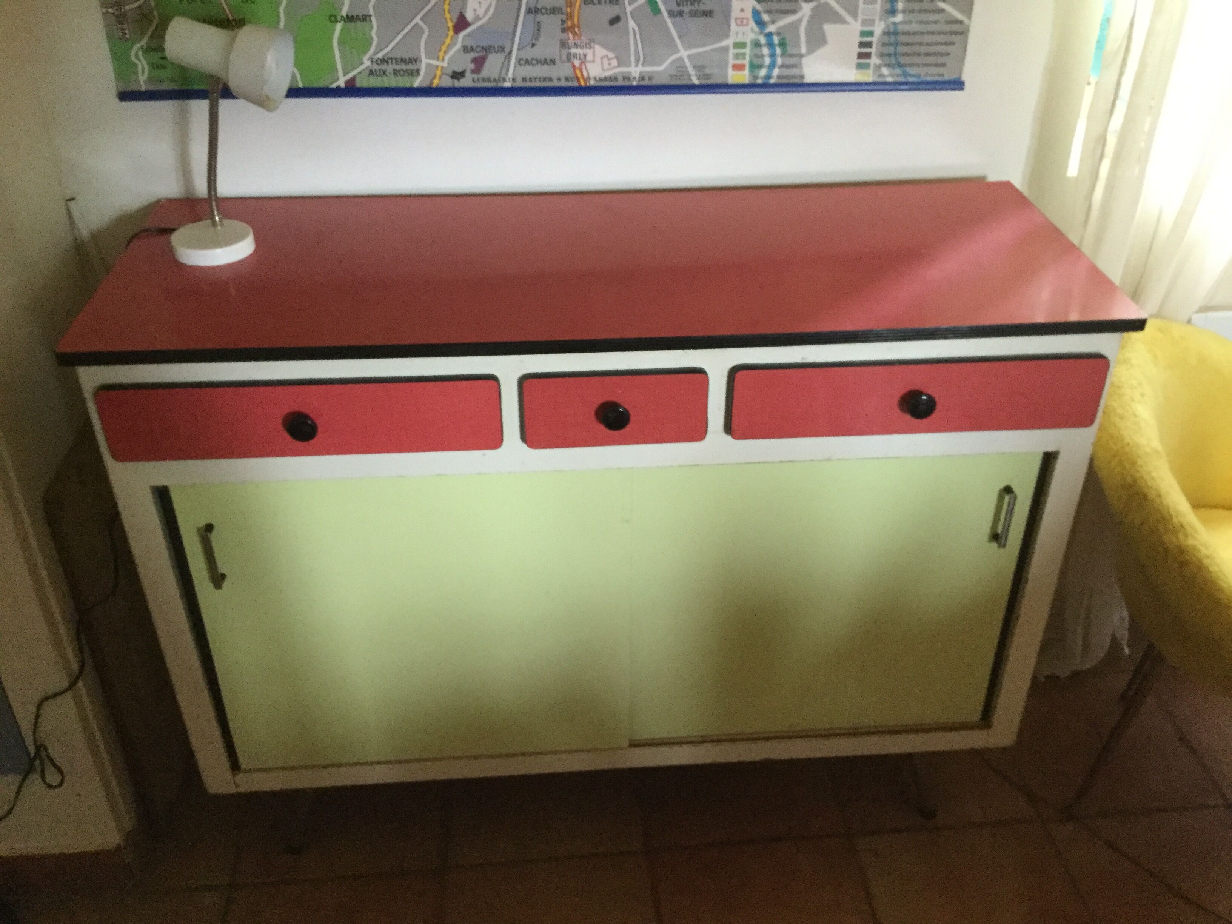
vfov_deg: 45.4
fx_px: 1103
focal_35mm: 31
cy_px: 462
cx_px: 616
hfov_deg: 58.4
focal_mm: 3.3
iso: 200
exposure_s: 1/25
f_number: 2.4
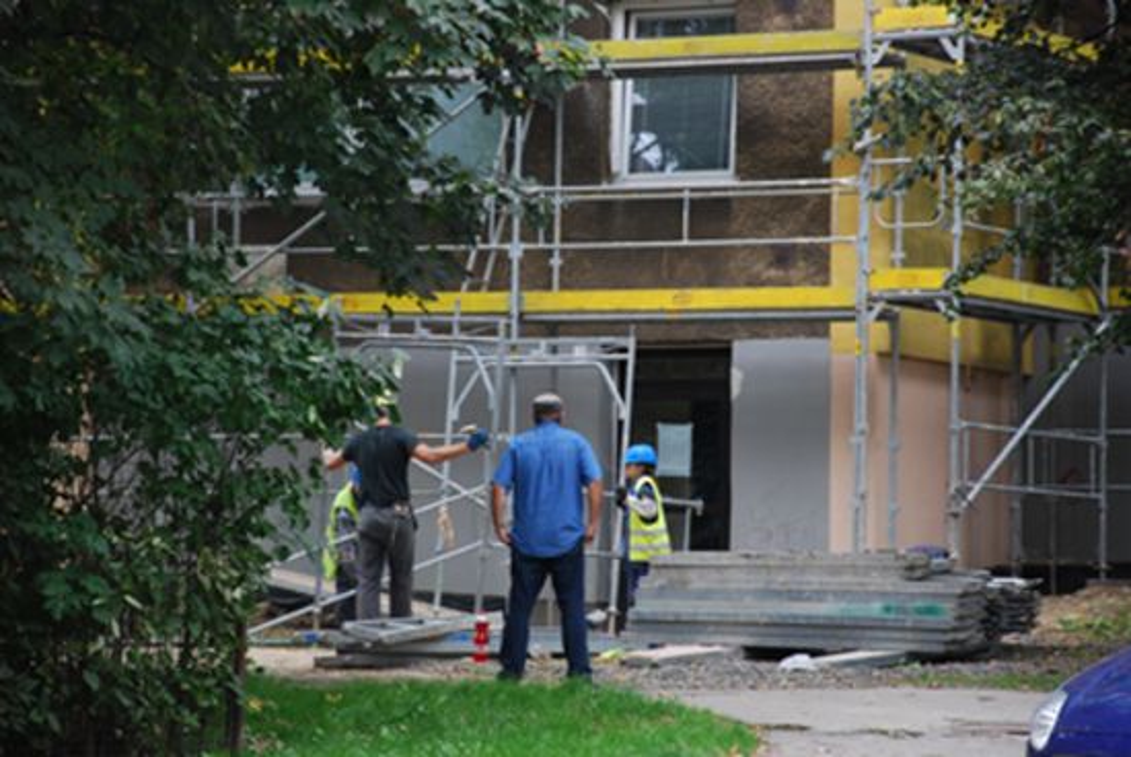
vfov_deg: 8.7
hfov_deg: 13.0
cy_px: 378
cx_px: 566
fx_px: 4953
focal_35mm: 158
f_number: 5.6
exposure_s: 1/125
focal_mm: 105
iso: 360
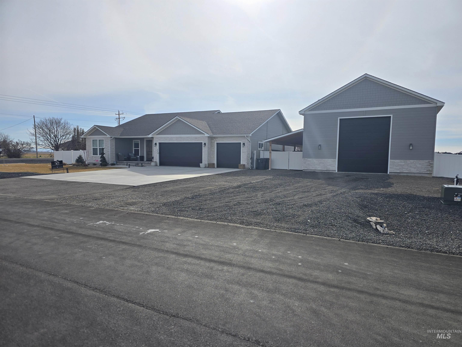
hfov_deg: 73.9
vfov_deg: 58.9
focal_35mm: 23
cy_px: 174
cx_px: 231
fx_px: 307
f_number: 1.7
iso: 12
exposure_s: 1/1957
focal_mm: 6.3
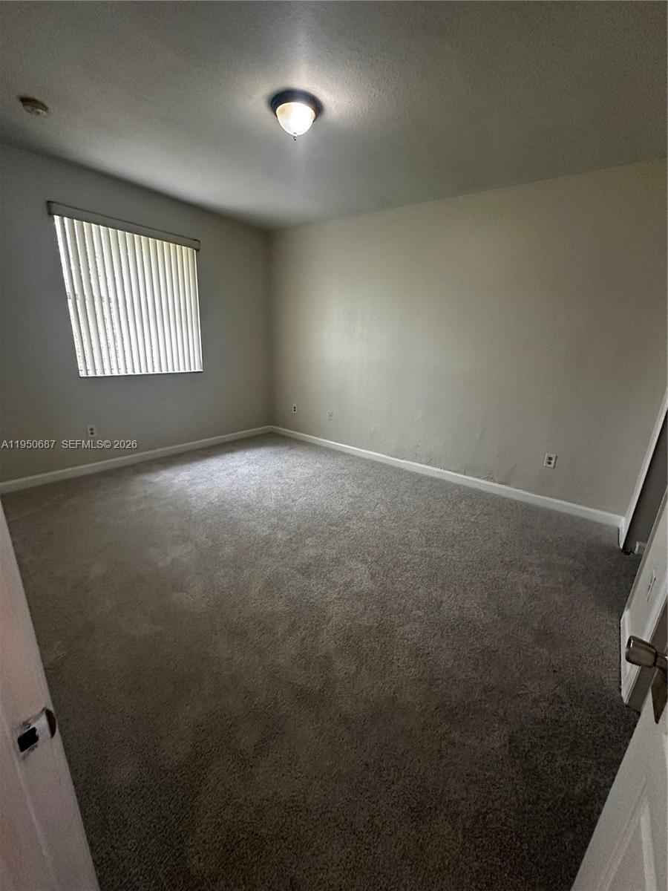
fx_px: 360
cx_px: 334
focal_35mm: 14
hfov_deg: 85.7
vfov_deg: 102.1
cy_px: 446
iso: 400
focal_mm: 2.22
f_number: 2.2
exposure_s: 1/60
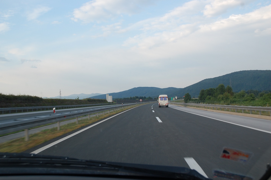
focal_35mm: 40
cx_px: 129
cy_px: 93
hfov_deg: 49.0
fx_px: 297
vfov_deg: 33.7
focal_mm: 25
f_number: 6.3
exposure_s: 1/160
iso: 200
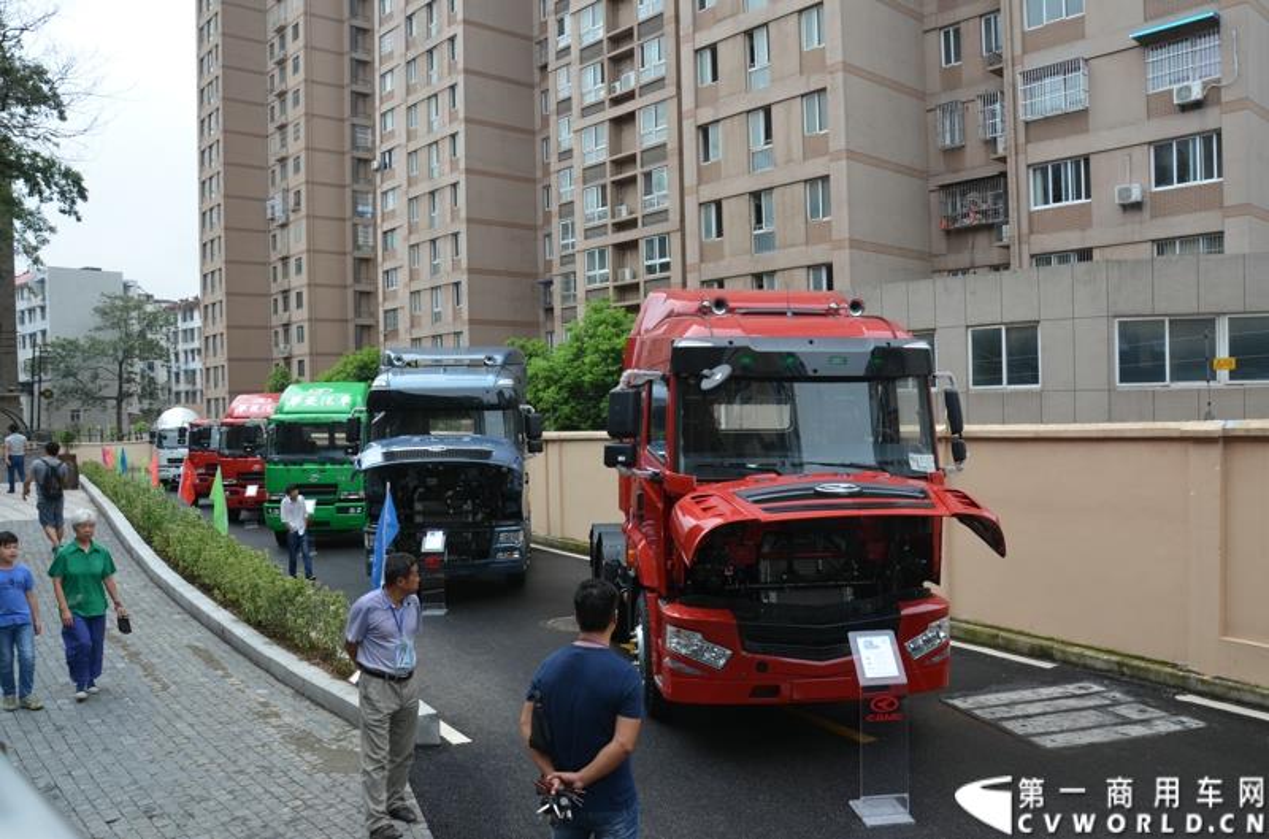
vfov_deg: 47.7
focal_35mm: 27
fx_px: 949
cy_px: 420
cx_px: 634
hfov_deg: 67.5
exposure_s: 1/200
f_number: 7.1
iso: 200
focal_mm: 18
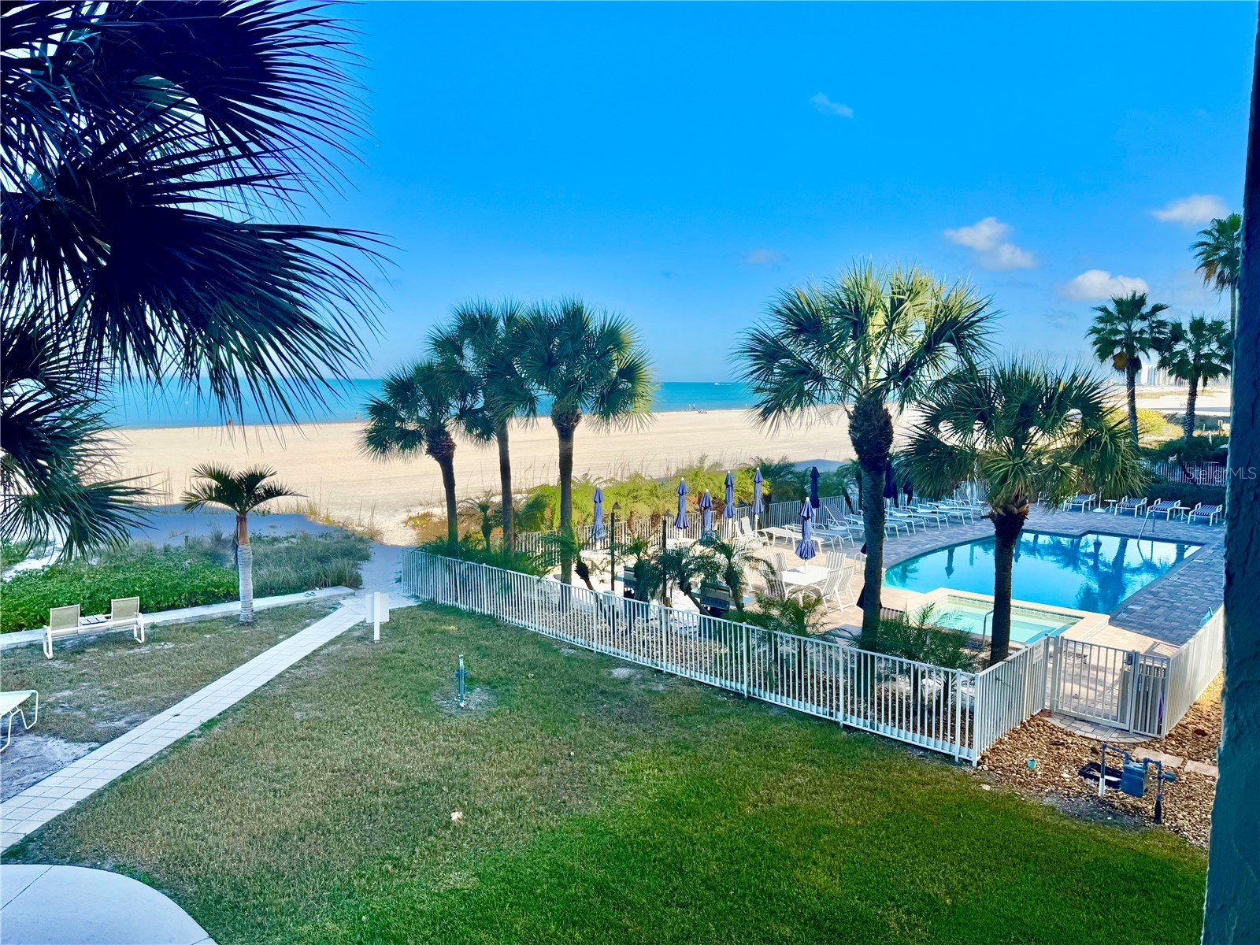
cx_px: 630
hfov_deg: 71.6
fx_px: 874
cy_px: 472
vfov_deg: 56.8
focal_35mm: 24
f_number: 1.78
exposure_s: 1/5348
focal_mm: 6.76
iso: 80
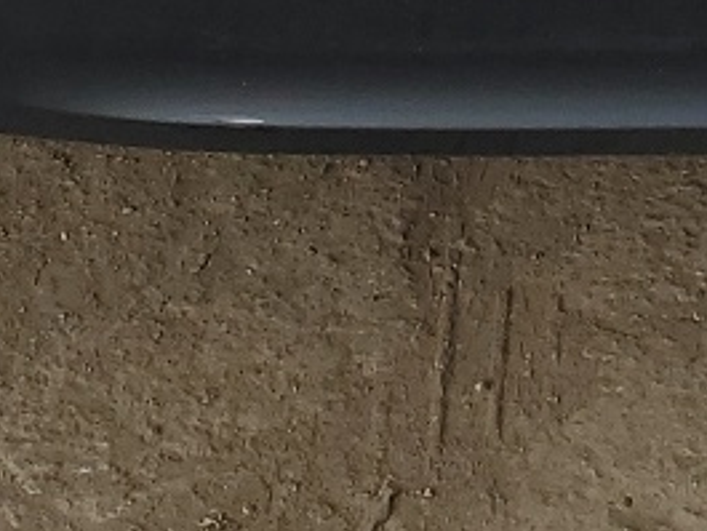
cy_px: -712
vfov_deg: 8.7
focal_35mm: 157
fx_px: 3208
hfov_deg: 12.5
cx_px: 664
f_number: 1.5
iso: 50
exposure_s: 1/2000
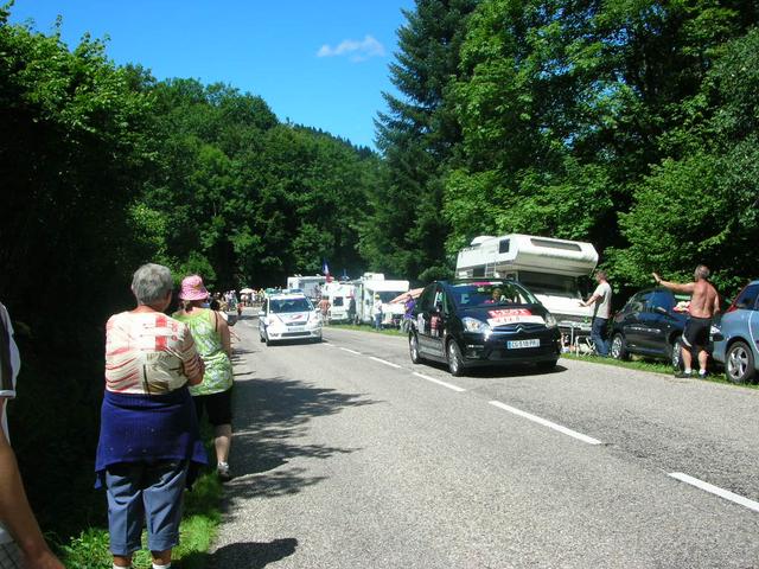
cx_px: 380
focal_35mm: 35
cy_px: 284
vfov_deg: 40.7
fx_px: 767
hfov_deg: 52.6
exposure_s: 1/230
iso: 50
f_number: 5.6
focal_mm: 5.8
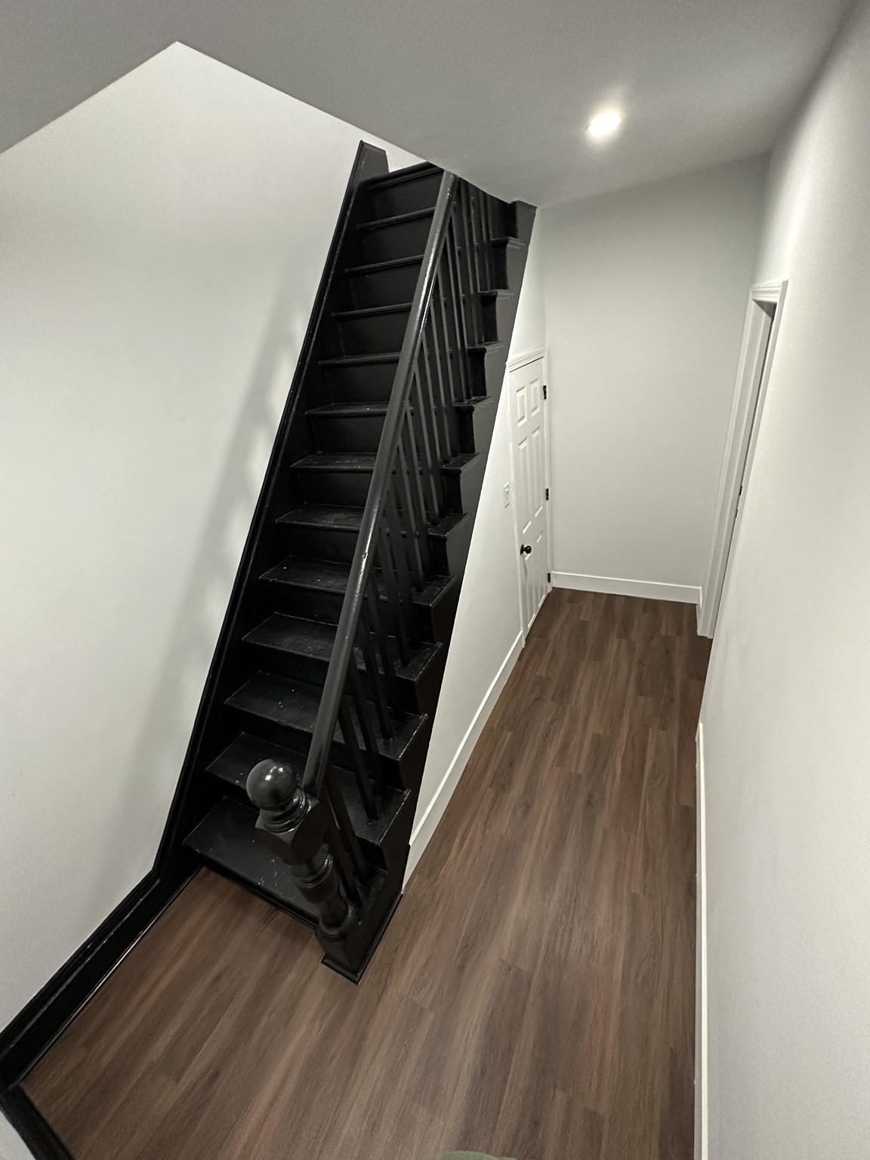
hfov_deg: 85.7
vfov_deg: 102.1
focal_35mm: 14
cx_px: 435
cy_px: 580
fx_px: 469
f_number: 2.2
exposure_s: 1/60
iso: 500
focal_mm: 2.22
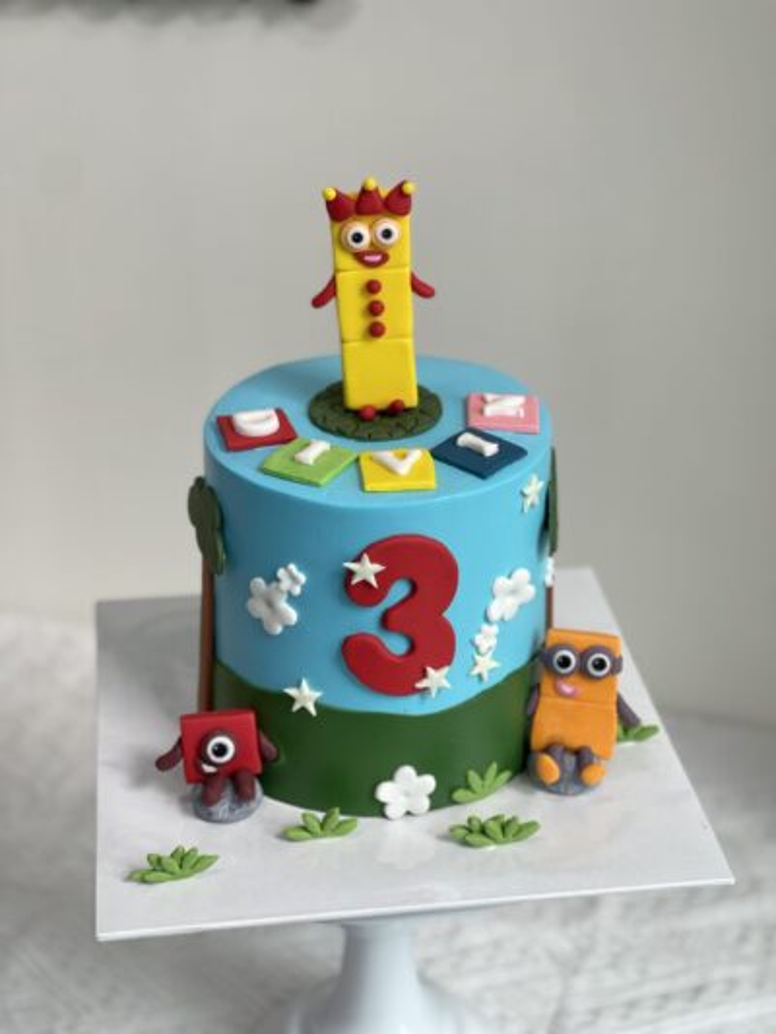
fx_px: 1912
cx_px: 388
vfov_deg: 30.3
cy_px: 517
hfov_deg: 22.9
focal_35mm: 64
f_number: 2.2
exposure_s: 1/121
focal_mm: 7.5
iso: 64
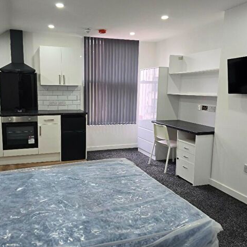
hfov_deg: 53.8
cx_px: 105
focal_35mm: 30
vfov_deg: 54.0
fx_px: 242
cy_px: 128
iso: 160
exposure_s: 1/100
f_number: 1.7
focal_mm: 6.3
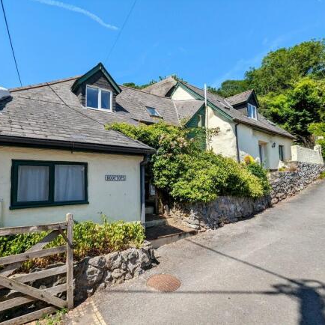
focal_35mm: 19
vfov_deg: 77.7
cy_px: 162
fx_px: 202
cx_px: 137
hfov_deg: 77.2
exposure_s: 1/1938
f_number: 2.2
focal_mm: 2.35
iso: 50
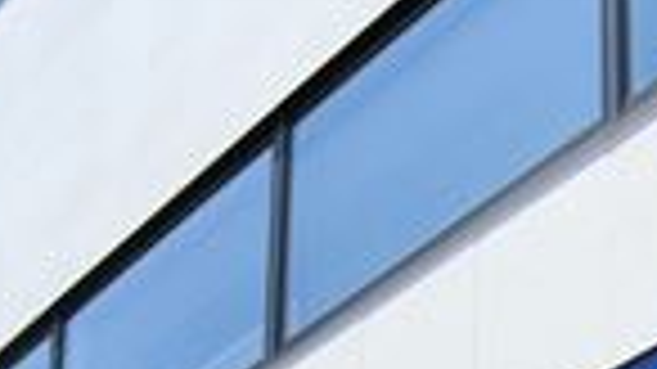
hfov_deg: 23.4
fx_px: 1585
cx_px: 292
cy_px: 1044
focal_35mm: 91
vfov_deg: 10.3
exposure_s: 1/1000
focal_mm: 4.06
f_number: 2.7
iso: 80
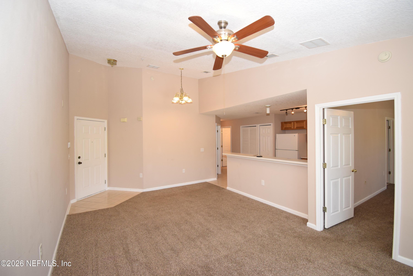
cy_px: 138
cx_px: 206
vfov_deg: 77.3
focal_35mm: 15
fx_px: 172
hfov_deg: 100.4
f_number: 5.6
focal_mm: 10
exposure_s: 1/125
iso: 800
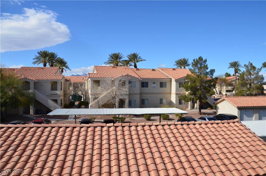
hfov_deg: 62.0
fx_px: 221
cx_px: 133
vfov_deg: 43.4
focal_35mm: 30
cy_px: 88
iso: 100
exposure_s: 1/200
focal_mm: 20
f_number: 13
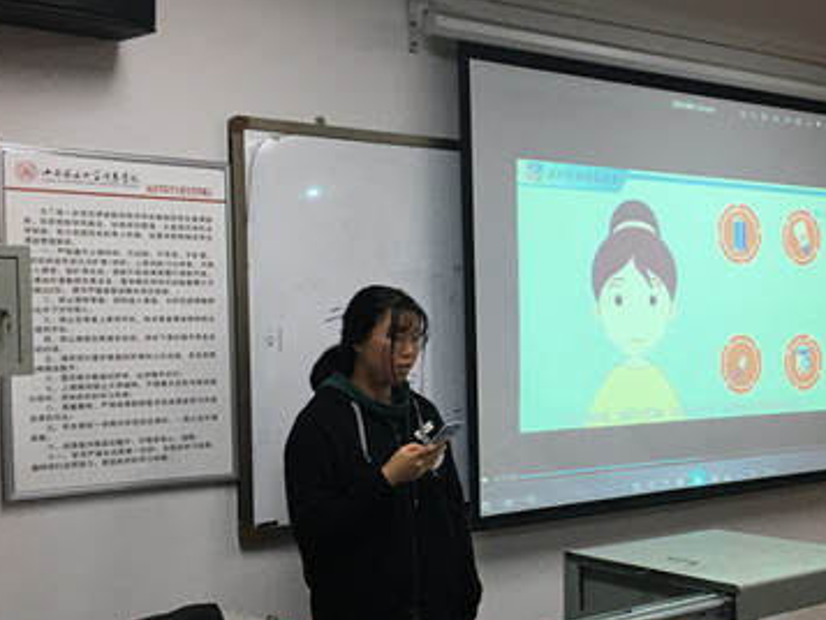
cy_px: 370
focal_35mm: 52
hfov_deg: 35.4
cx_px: 687
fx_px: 1241
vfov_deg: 28.0
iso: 40
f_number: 2.2
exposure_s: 1/33
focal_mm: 4.15
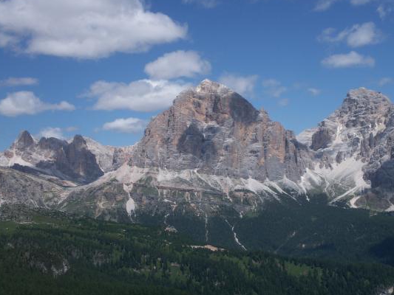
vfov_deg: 24.4
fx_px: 683
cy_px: 133
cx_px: 228
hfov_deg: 32.1
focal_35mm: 60
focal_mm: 10.6
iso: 50
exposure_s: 1/400
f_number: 7.1
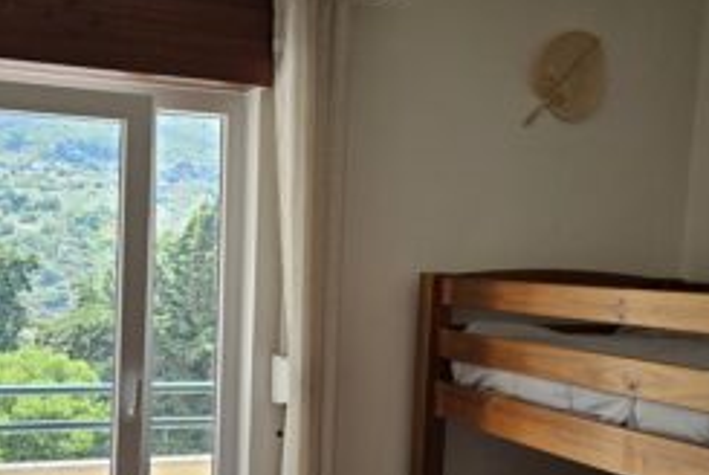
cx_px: 295
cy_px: 374
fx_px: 769
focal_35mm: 39
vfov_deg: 33.4
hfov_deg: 49.3
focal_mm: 5.4
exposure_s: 1/100
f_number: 1.8
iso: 25
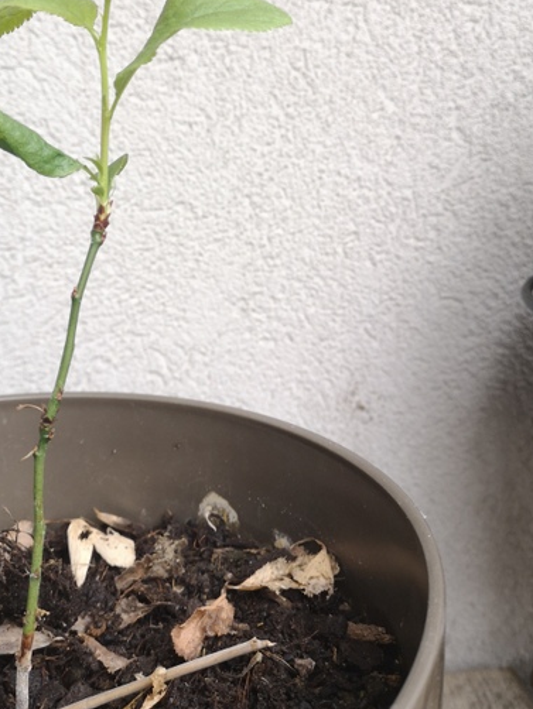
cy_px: 212
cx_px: 218
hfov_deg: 33.5
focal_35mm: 43
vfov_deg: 43.0
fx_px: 882
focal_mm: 3.95
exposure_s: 1/100
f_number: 1.8
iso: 64
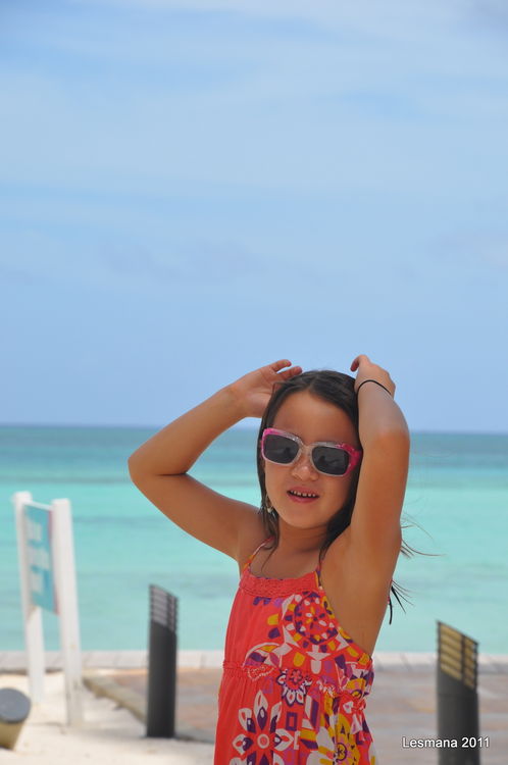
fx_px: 3343
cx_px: 254
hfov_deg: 8.7
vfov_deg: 13.1
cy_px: 382
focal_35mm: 158
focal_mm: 105
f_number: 11
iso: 250
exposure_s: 1/500
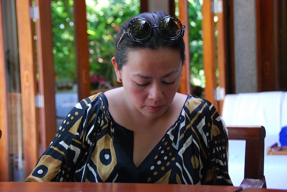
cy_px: 96
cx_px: 144
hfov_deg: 22.6
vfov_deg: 15.2
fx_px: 719
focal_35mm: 90
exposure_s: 1/125
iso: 1000
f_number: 5
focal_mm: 60
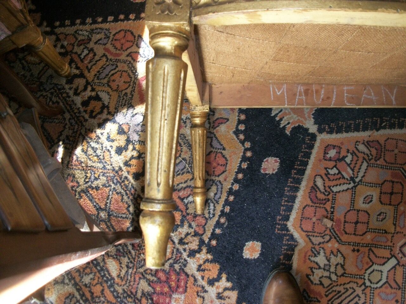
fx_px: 375
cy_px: 152
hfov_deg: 56.8
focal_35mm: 32
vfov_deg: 44.2
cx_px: 203
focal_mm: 5.7
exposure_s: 1/30
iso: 160
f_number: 2.9
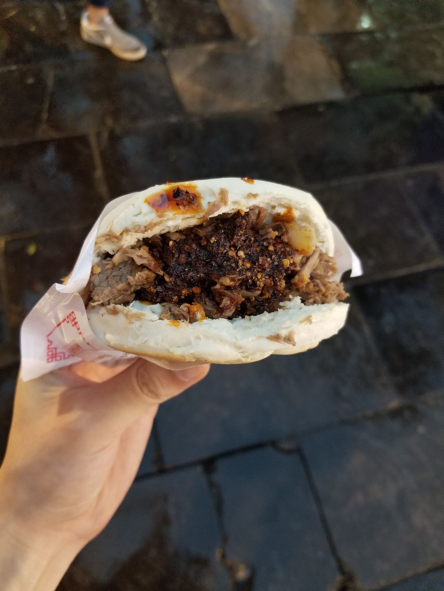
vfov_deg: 67.3
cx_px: 222
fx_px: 445
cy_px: 296
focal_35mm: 26
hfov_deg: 53.1
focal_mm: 4.25
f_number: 1.7
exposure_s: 1/50
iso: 400
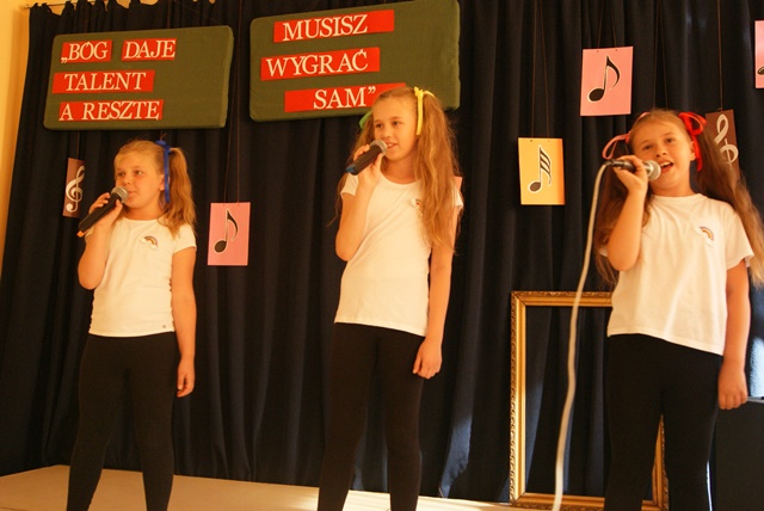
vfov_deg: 36.9
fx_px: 765
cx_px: 382
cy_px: 256
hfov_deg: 53.1
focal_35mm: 36
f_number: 5.6
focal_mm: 24
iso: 400
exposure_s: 1/60
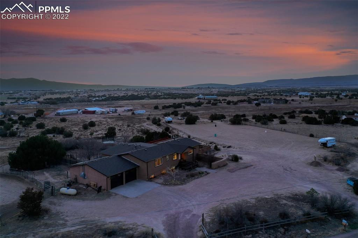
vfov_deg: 46.4
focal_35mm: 28
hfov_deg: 65.5
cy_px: 119
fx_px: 278
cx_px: 179
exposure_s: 1/15
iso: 100
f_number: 3.2
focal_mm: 10.26
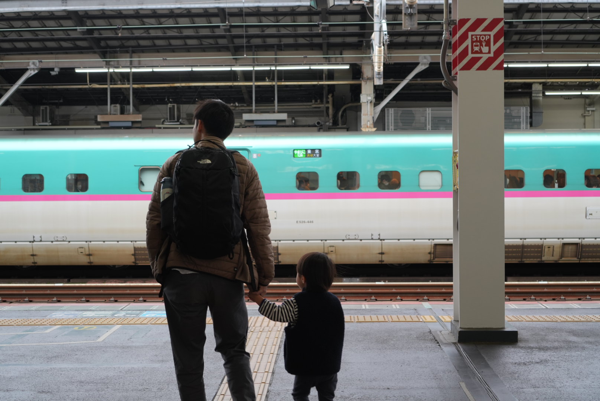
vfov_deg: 25.8
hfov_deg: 37.8
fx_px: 876
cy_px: 200
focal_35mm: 52
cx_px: 300
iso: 320
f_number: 5
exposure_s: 1/100
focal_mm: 35
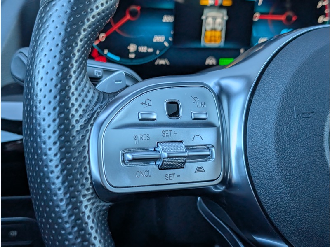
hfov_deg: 38.9
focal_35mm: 49
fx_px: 467
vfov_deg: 29.7
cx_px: 165
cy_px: 124
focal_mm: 6.9
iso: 143
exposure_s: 1/366
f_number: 1.68
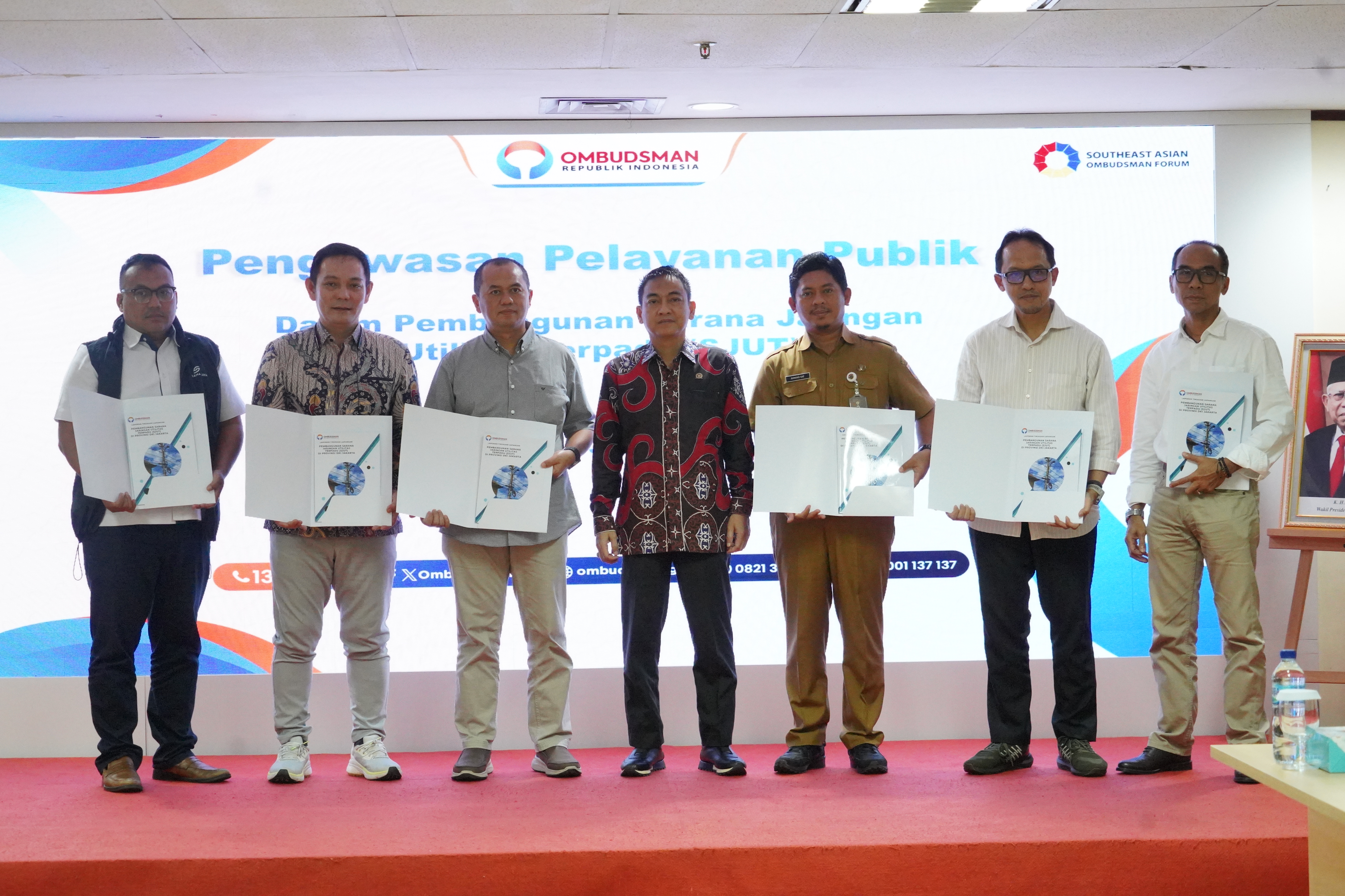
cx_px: 672
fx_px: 2615
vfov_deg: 19.5
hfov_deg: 28.8
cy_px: 448
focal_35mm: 70
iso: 12800
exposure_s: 1/125
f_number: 6.7
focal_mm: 70
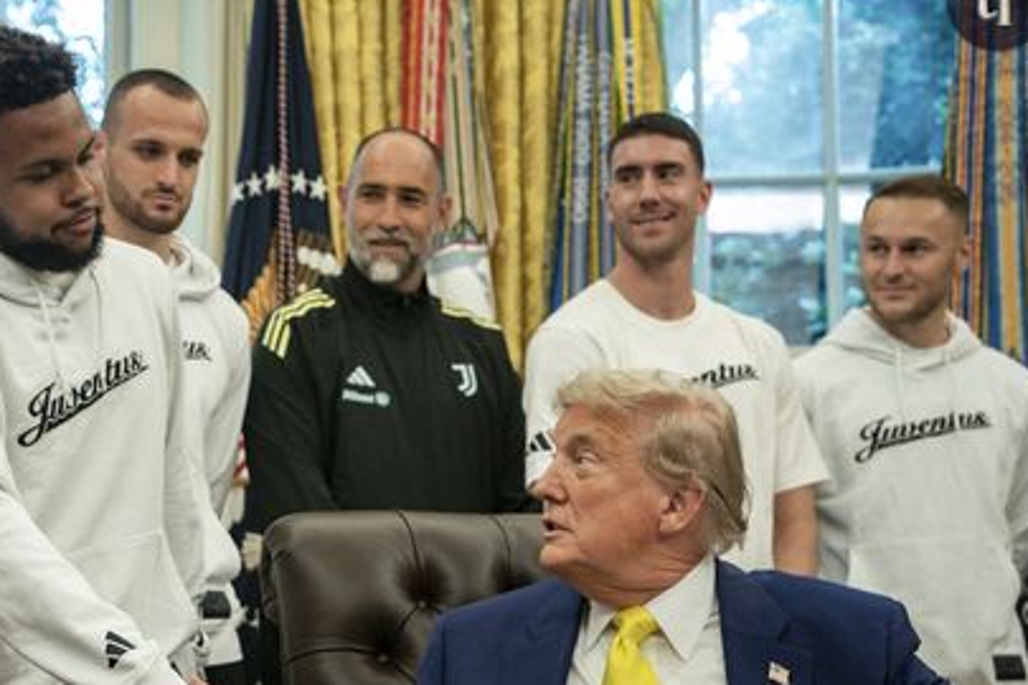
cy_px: 431
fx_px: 2084
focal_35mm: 73
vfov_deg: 18.6
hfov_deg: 27.5
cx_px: 320
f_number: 4
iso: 400
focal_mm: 51
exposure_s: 1/60
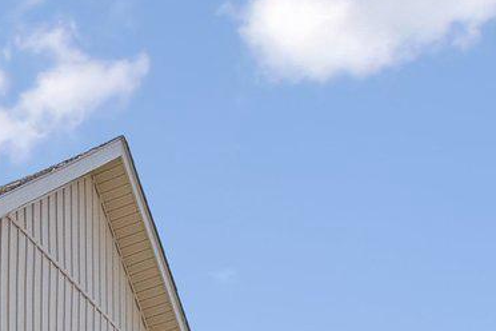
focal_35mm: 135
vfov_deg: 9.0
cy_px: 839
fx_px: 1856
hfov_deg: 13.1
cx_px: -507
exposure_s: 1/1000
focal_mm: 24.5
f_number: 8
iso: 320
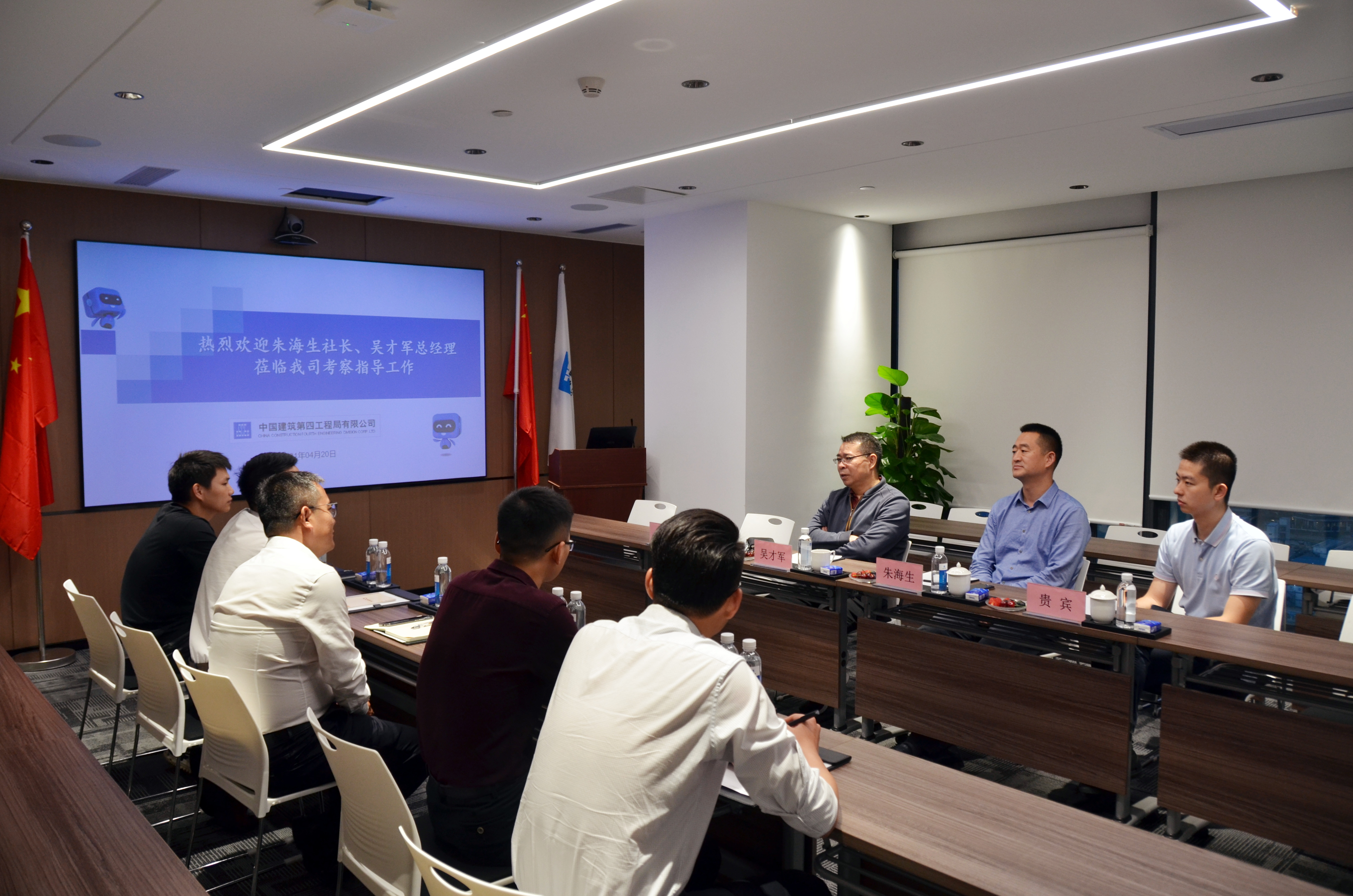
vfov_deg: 47.7
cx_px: 676
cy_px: 448
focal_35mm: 27
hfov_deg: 67.5
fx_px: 1013
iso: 400
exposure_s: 1/80
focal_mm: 18
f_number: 4.5
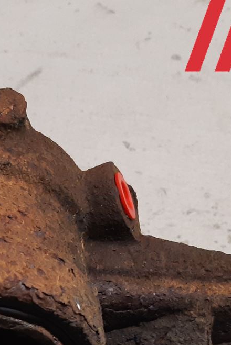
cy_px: 385
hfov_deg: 15.8
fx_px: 808
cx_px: -30
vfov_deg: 22.7
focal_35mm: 84
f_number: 1.7
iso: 200
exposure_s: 1/50
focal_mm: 3.93
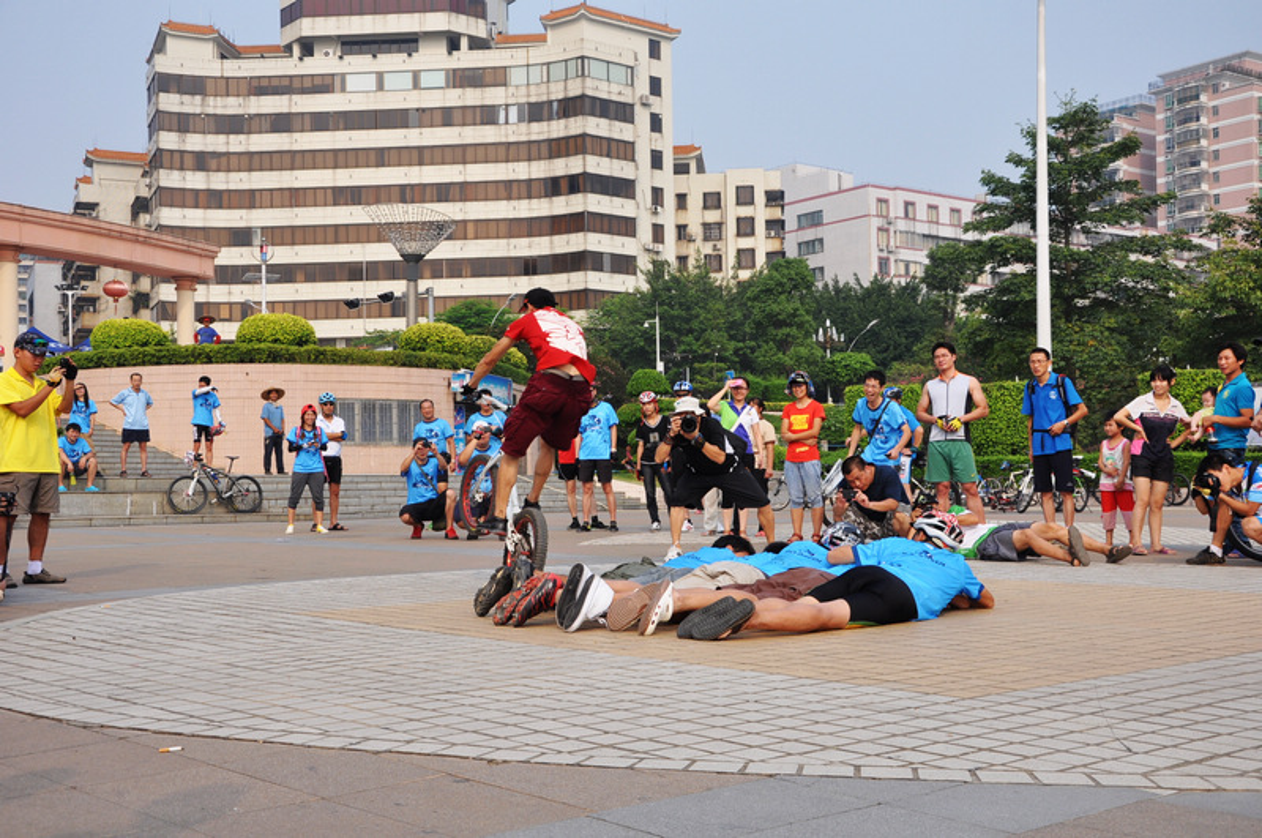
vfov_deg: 31.8
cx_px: 631
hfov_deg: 46.5
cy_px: 419
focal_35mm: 42
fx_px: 1470
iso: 200
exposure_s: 1/500
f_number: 7.1
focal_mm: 28
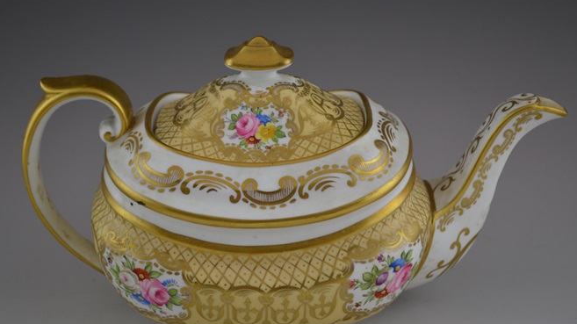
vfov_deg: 16.8
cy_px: 189
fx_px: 1094
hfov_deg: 29.5
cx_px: 291
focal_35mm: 72
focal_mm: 45
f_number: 5.3
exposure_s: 1/80
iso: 400
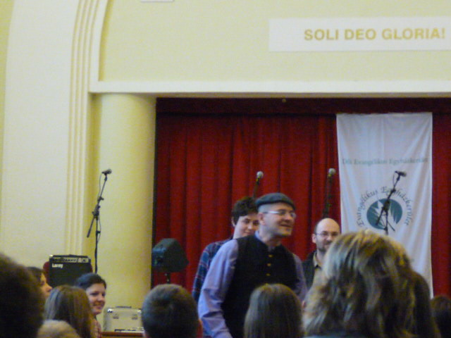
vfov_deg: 11.1
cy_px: 169
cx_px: 226
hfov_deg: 14.8
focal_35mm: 133
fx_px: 1733
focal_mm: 13.3
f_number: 3.4
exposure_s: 1/40
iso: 800
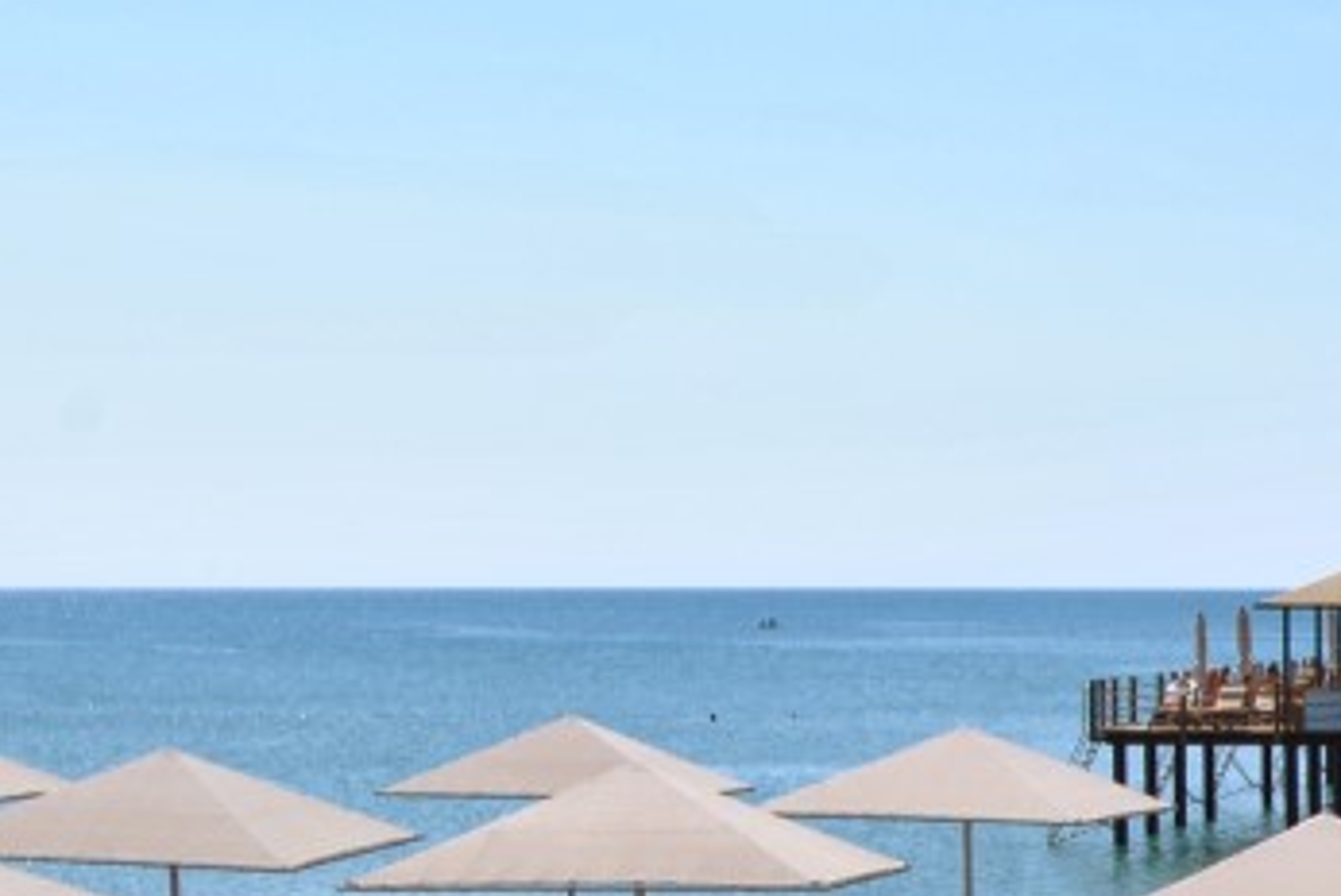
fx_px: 4436
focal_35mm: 119
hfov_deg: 16.0
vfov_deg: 11.4
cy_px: 1020
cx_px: 1903
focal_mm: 24
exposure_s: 1/320
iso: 100
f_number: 9
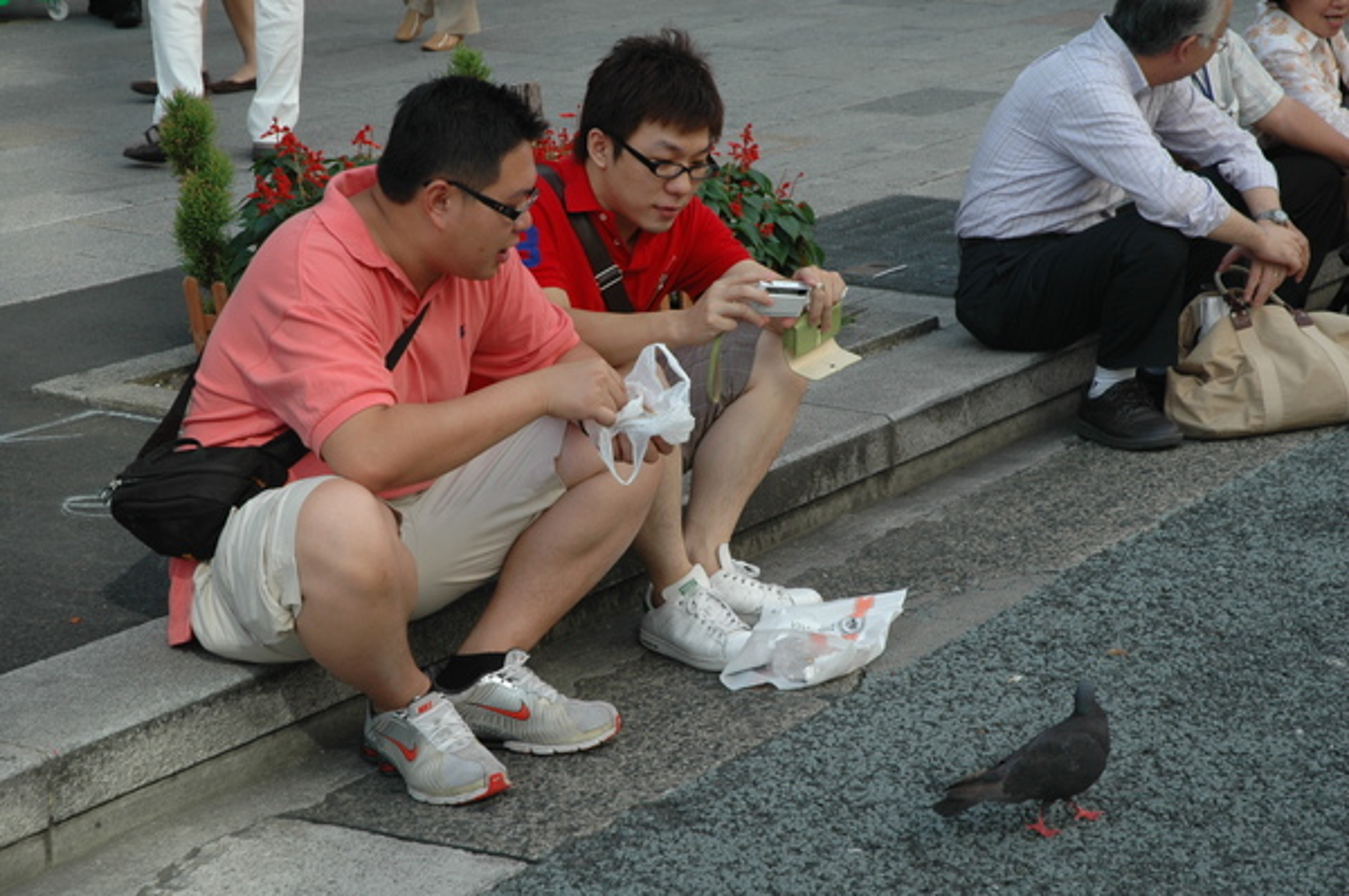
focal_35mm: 82
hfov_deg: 24.6
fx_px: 3089
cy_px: 448
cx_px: 674
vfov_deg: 16.5
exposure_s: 1/200
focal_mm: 55
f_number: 7.1
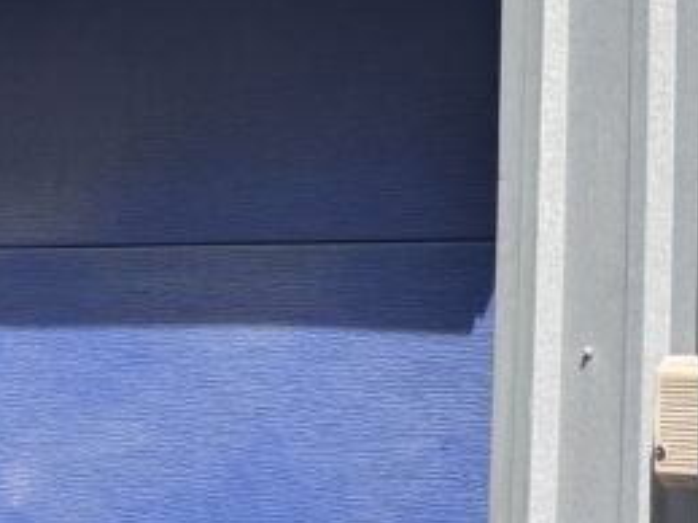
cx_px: 1070
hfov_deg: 18.2
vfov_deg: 15.5
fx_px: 1915
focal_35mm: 95
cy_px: 288
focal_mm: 6.86
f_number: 1.78
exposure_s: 1/2252
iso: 80
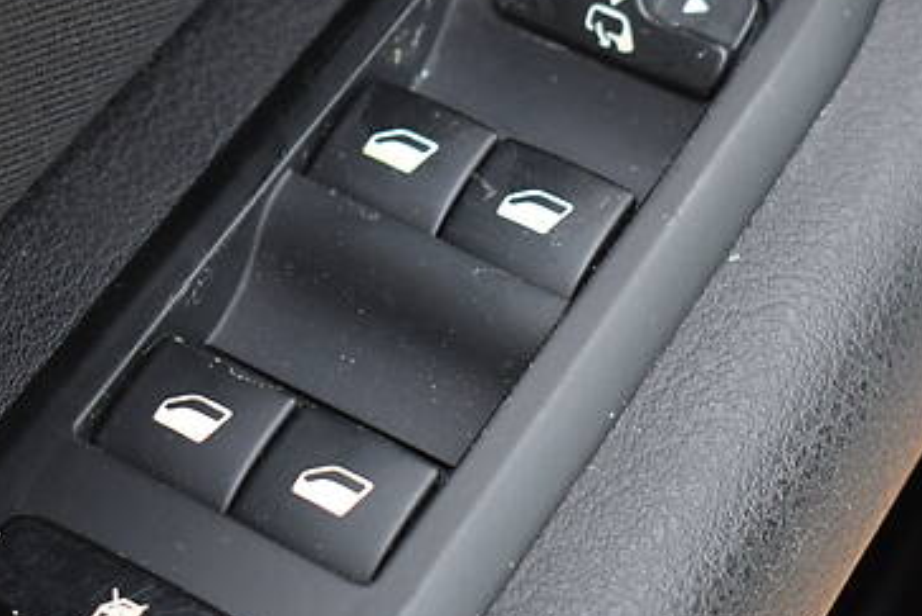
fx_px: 2869
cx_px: 496
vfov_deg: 12.2
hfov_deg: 18.3
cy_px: 131
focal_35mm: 112
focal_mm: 34
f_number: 4.5
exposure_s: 1/60
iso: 640
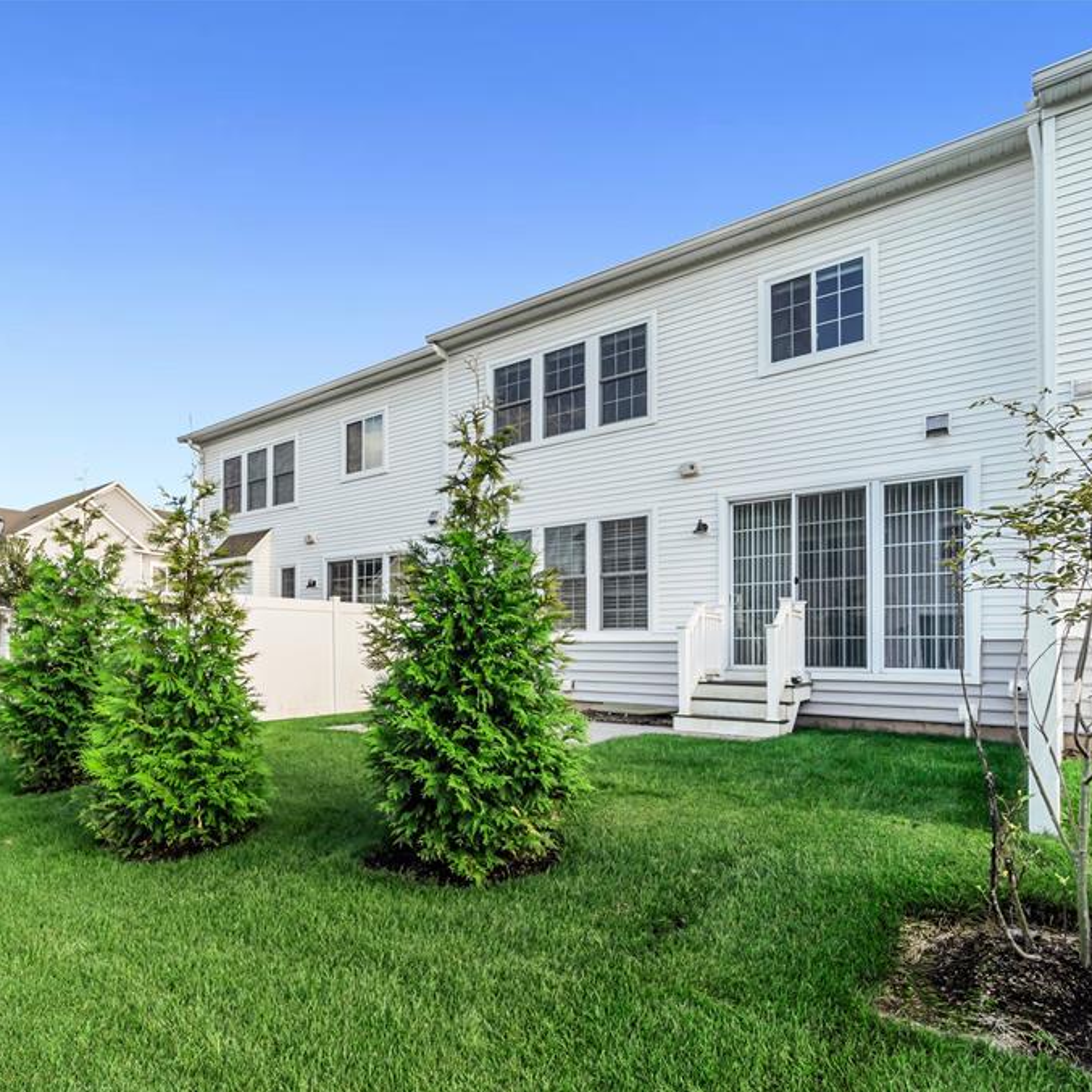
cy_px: 548
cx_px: 461
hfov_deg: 80.2
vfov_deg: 80.7
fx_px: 642
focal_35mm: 18
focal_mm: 14
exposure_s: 1/320
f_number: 11
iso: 640
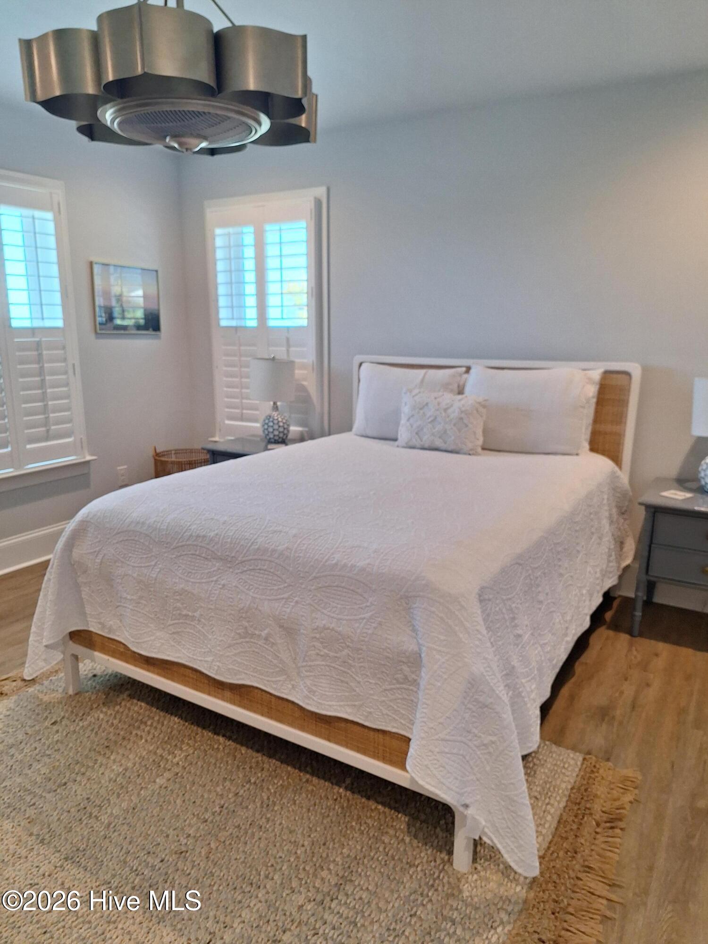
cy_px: 472
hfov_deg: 58.9
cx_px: 354
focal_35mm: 23
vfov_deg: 73.9
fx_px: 627
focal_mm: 5.54
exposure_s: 1/120
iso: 64
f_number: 1.8
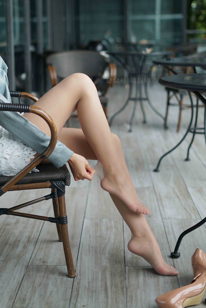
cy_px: 154
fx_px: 429
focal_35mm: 50
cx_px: 103
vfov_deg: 39.6
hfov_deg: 27.0
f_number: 2
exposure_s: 1/640
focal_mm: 50
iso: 250
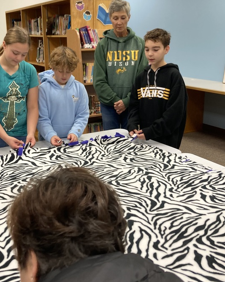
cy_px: 128
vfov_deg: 43.8
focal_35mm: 42
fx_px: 350
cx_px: 90
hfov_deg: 35.6
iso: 80
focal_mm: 3.99
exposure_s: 1/60
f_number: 1.8
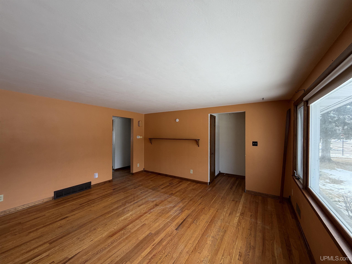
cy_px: 132
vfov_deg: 85.7
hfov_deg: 102.1
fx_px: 142
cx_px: 176
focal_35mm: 14
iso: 64
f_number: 2.2
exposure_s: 1/121
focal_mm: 2.22
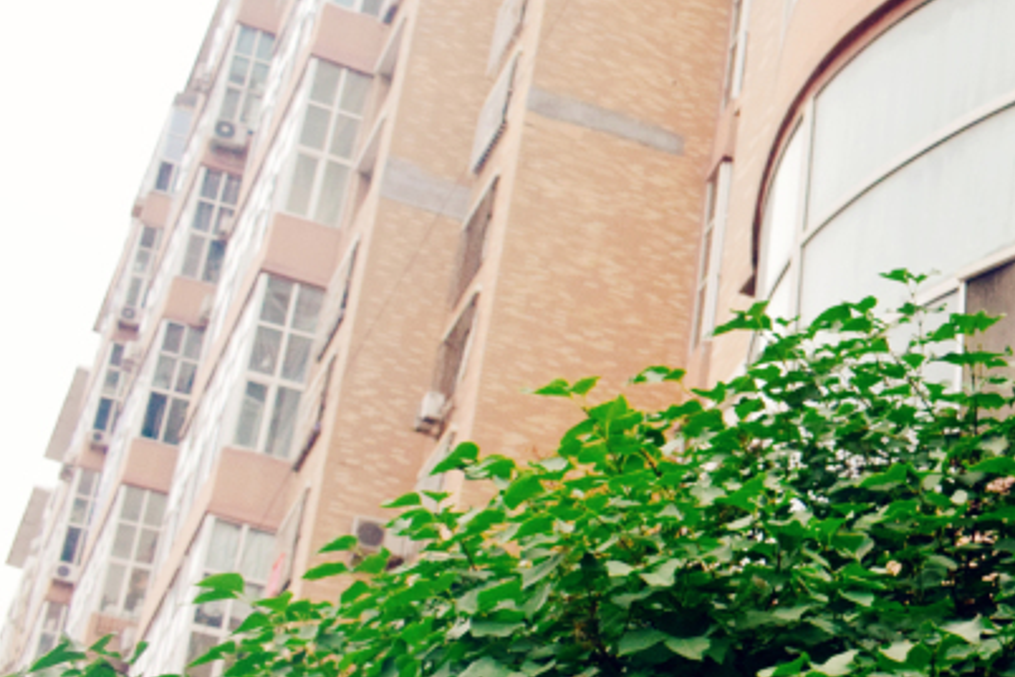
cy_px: 360
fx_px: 2368
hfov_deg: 22.0
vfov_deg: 16.3
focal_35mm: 84
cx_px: 1290
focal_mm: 22
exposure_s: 1/60
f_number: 8
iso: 1100
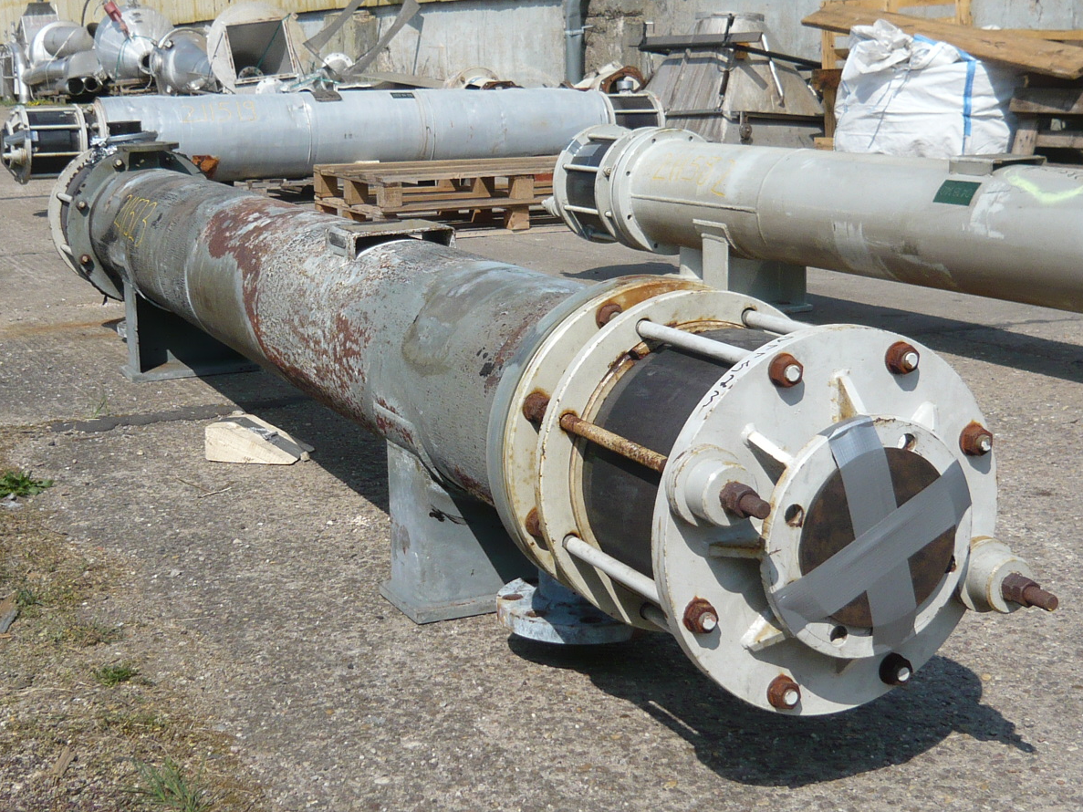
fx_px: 1721
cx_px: 506
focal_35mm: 55
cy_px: 376
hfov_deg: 34.9
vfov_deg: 26.5
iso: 100
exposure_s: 1/200
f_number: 9
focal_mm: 5.5
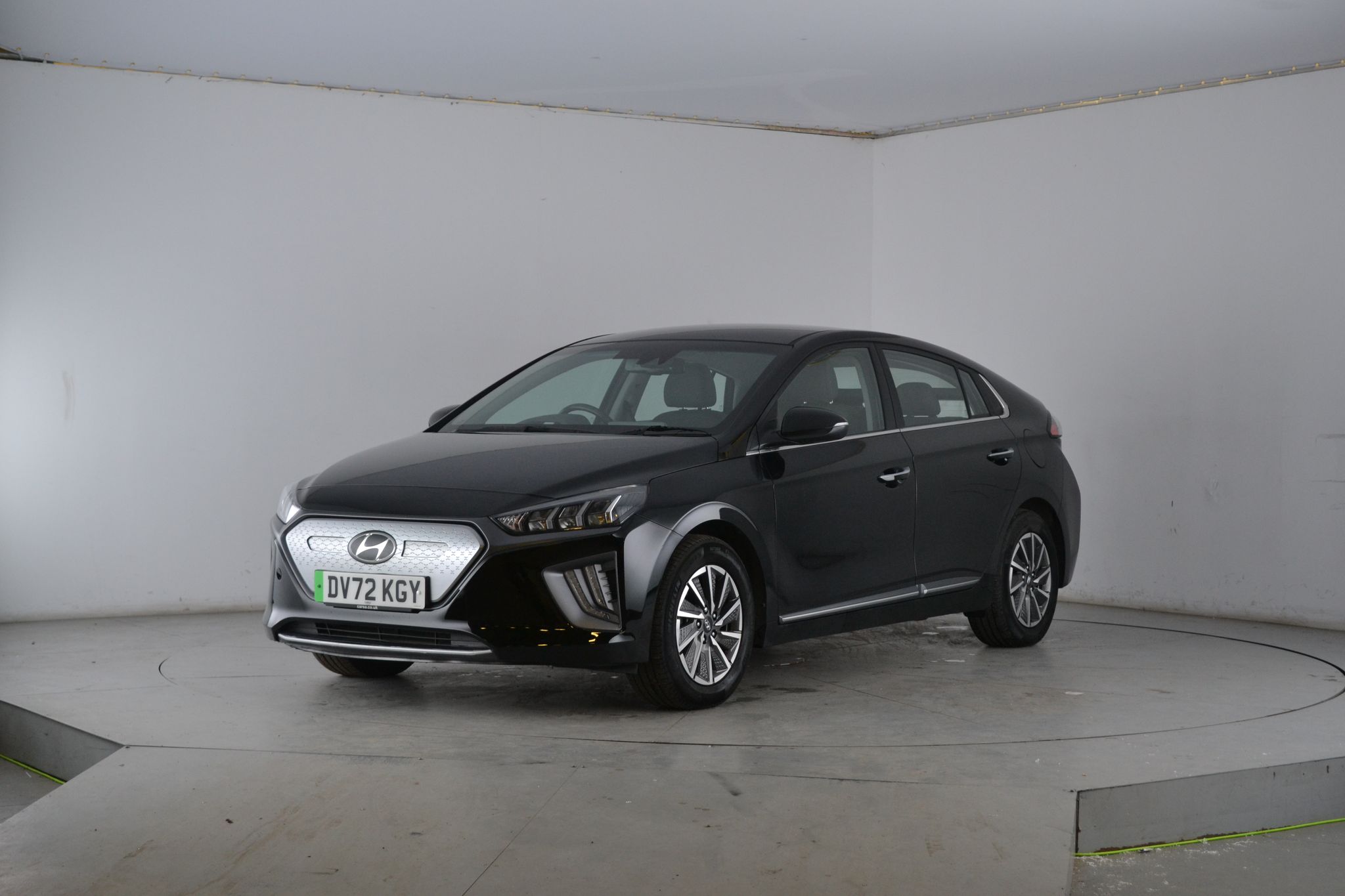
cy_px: 448
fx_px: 2241
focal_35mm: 60
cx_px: 672
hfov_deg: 33.4
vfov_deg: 22.6
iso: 640
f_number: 5.3
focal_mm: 40
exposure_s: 1/60
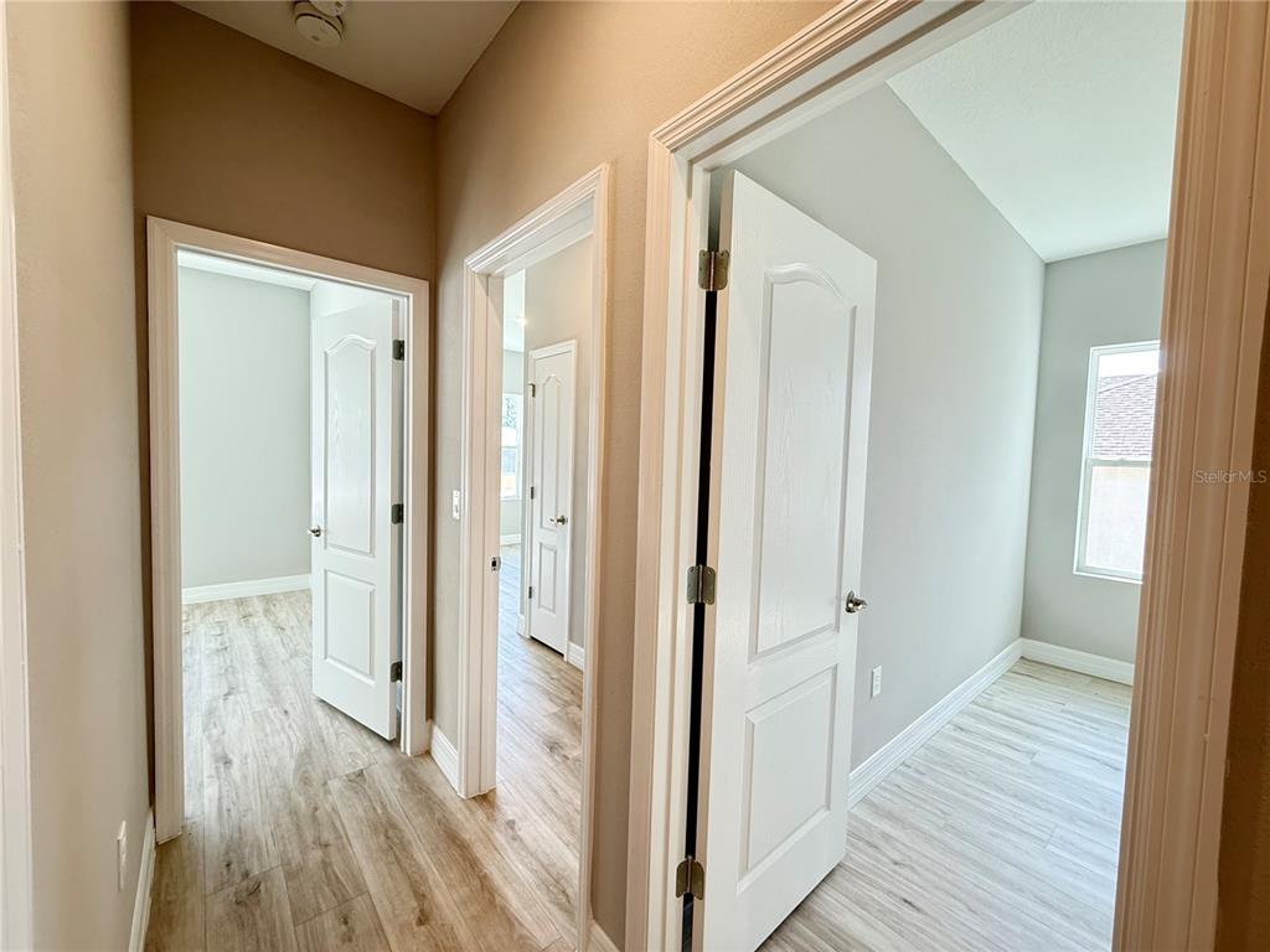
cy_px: 476
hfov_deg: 102.1
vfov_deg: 85.7
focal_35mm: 14
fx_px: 514
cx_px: 635
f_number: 2.2
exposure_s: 1/60
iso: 250
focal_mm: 2.22
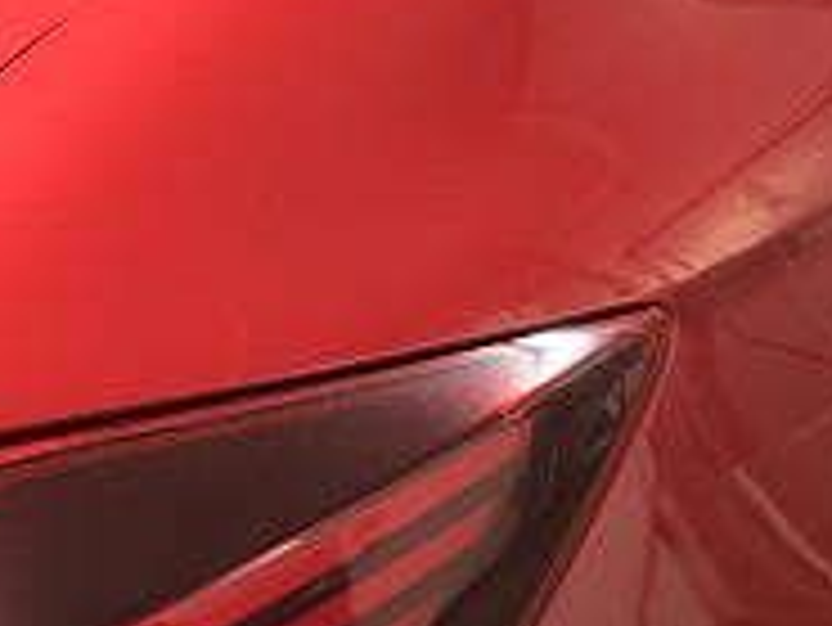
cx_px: 238
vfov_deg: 20.3
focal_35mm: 72
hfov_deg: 26.8
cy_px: 142
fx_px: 1732
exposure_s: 1/24
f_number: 2.2
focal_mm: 4.15
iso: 200
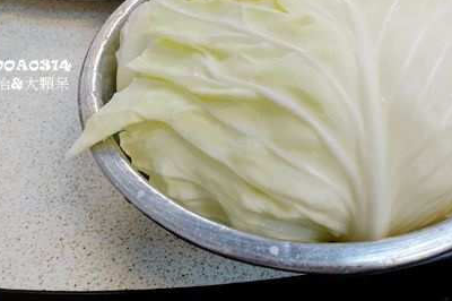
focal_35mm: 39
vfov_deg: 33.1
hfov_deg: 49.2
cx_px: 279
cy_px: 58
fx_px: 489
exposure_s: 1/40
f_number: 5
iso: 800
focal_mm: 8.8
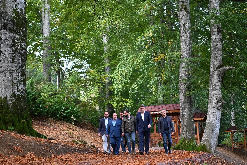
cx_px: 124
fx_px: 480
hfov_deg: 28.8
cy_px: 82
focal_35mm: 70
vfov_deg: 19.5
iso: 400
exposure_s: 1/200
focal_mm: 70
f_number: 2.8
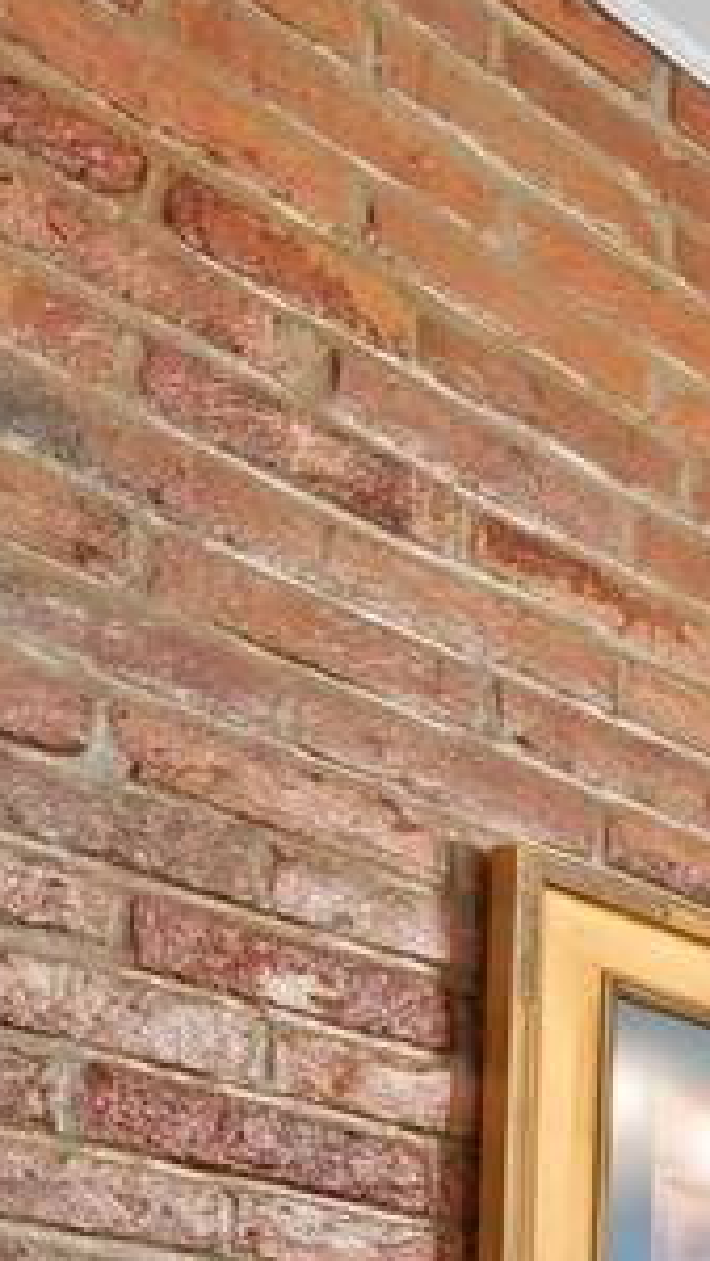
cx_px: 2466
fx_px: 2240
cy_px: 1749
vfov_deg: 25.7
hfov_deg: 9.7
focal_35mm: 67
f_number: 8
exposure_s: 1.6
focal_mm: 15
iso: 320
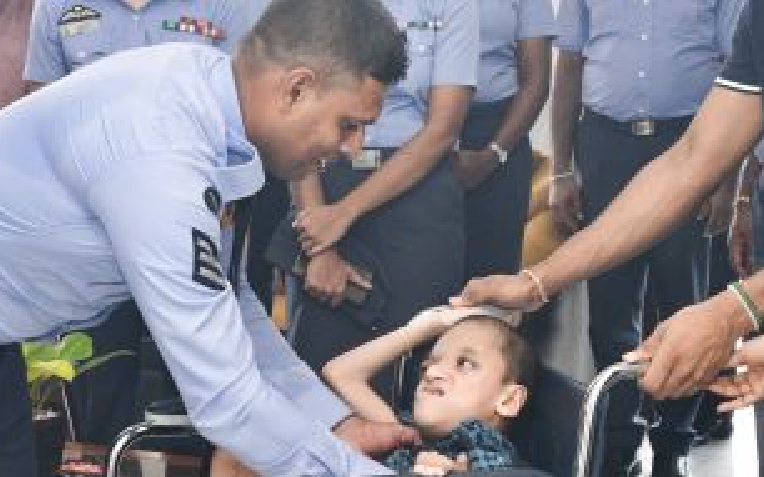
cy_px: 340
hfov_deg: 24.5
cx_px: 242
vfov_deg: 15.5
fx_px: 1748
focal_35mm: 84
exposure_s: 1/250
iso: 2000
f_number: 10
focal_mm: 28
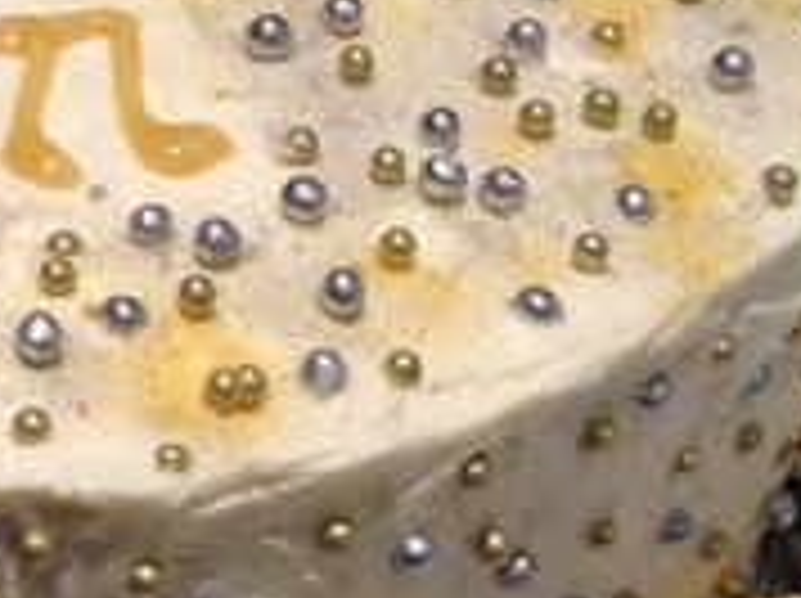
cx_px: -72
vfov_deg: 11.7
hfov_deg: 15.3
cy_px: 328
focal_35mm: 126
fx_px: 2912
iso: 80
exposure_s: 1/20
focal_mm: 4.28
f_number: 2.4
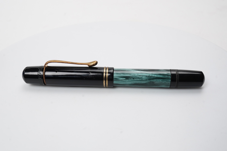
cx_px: 114
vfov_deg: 29.9
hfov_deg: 43.6
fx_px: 284
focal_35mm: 45
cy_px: 76
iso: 400
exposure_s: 1/100
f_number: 20
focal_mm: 30
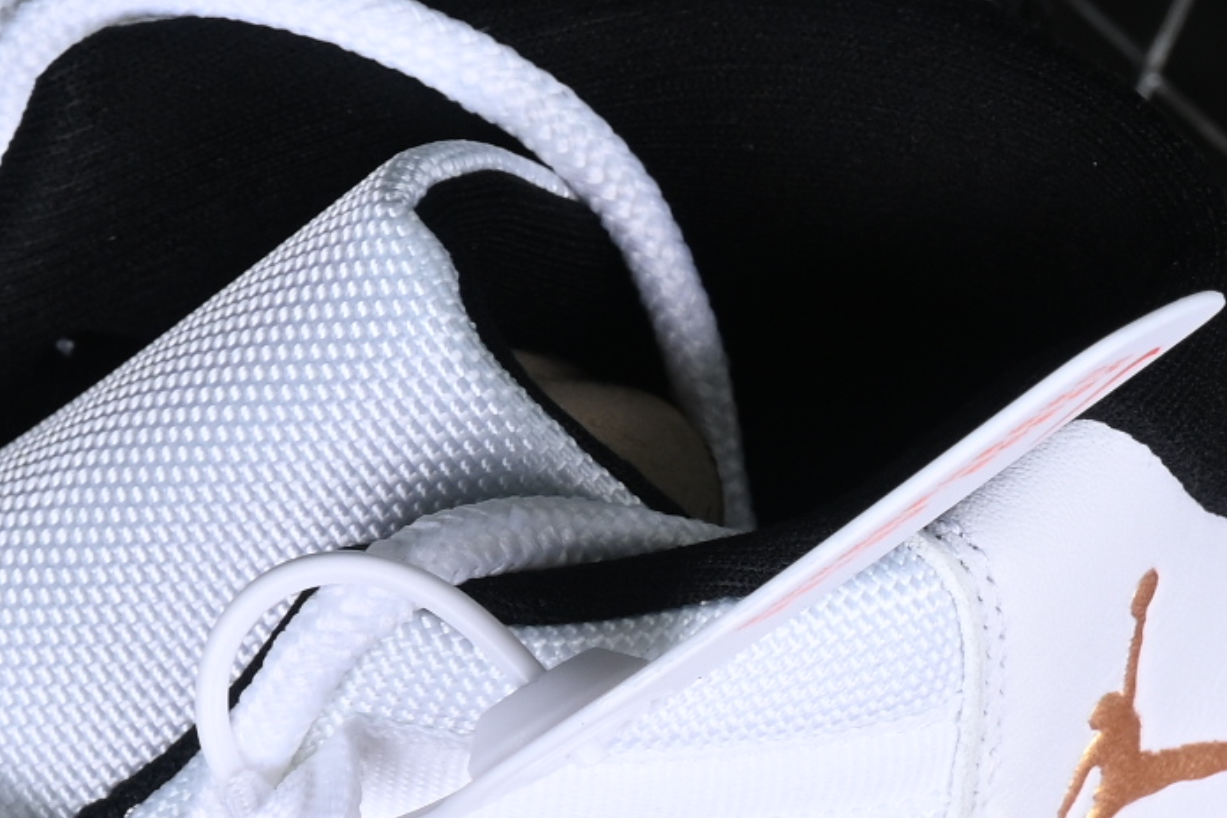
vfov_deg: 4.8
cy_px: 691
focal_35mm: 288
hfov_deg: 7.1
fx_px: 9815
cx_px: -249
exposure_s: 1/80
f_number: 8
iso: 160
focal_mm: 48
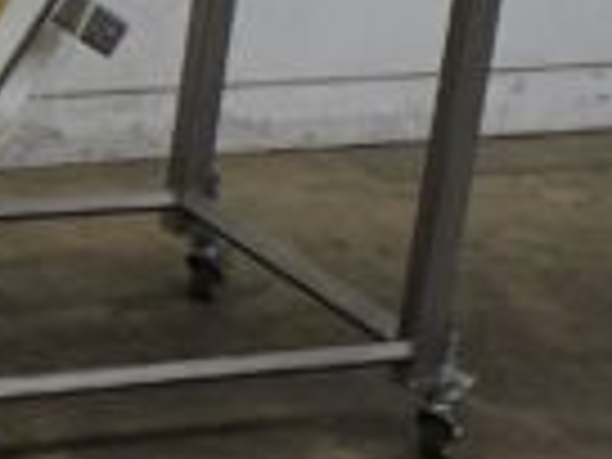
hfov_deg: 9.6
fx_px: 3642
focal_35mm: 206
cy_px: -178
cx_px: 122
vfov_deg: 7.1
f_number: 4.5
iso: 200
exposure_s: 1/60
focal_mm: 8.94
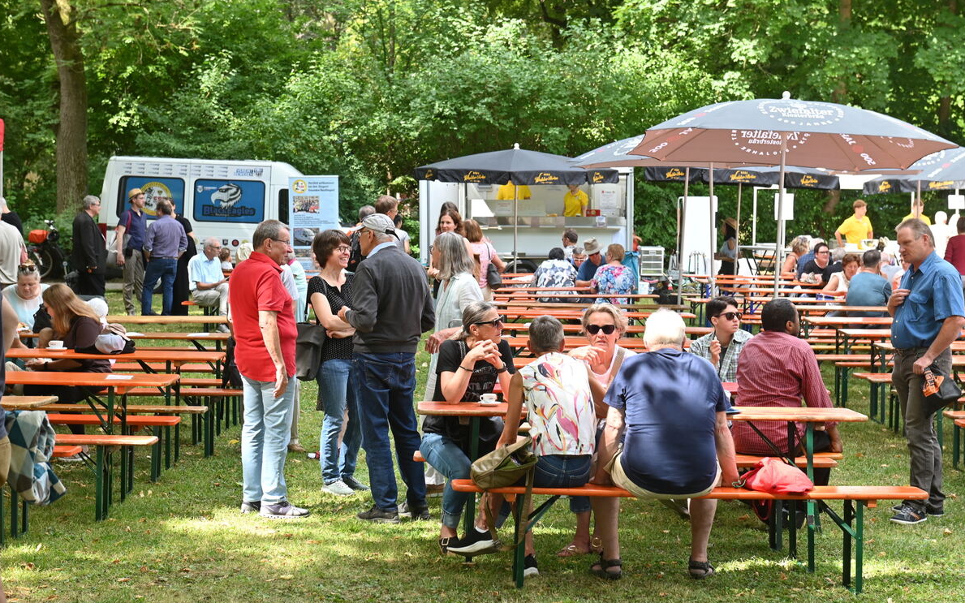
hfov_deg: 28.6
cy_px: 320
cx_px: 479
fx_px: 1893
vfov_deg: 18.1
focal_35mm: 72
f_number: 6.3
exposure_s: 1/100
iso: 400
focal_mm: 70
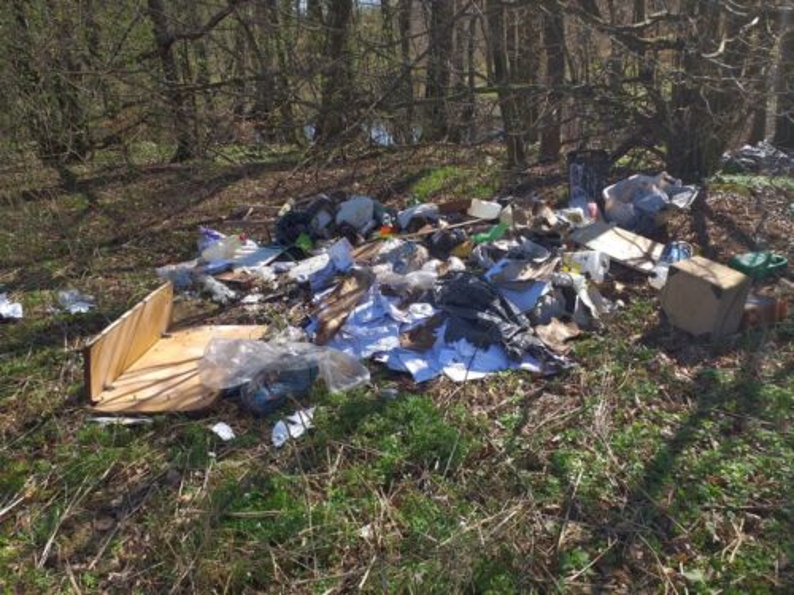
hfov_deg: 65.3
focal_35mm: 27
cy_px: 298
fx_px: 619
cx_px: 397
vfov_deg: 51.4
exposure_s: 1/784
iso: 40
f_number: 1.9
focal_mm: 3.6
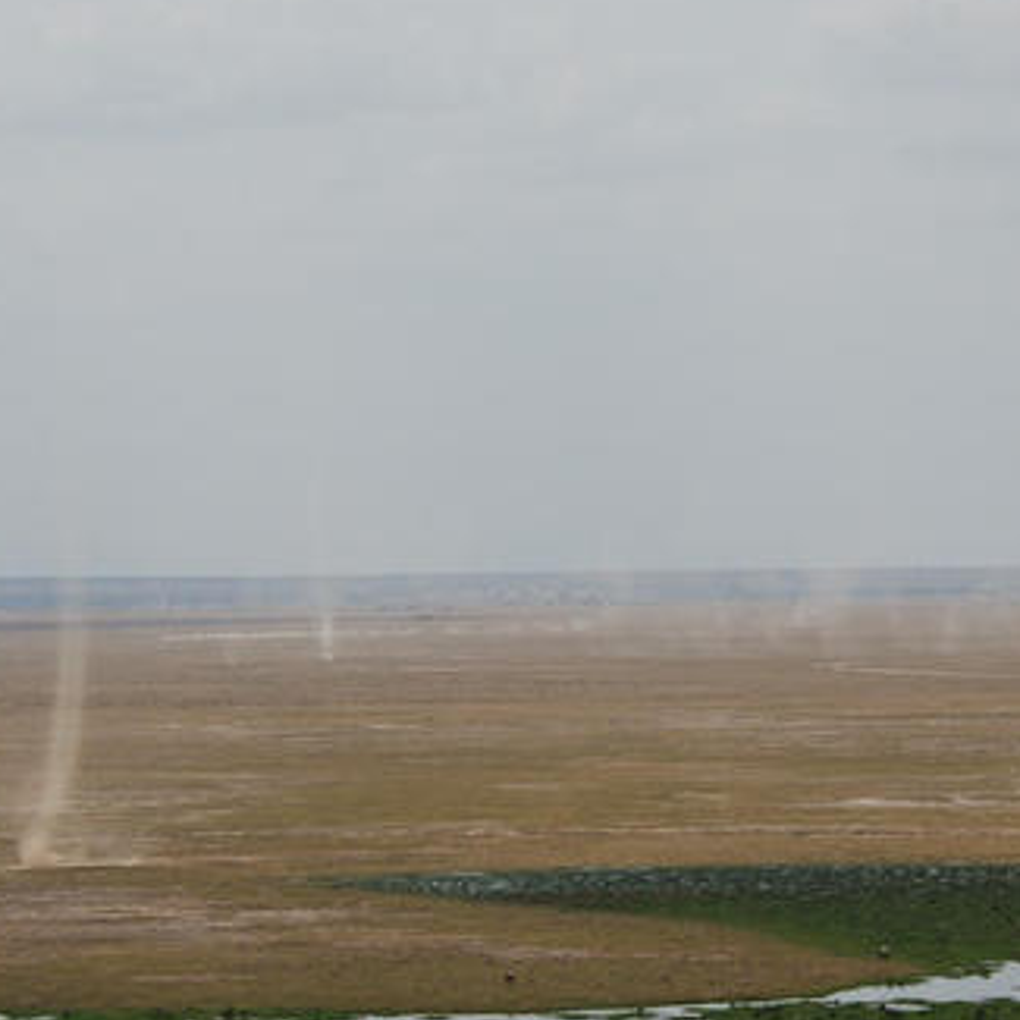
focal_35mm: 220
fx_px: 7334
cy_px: 712
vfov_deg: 7.9
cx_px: 678
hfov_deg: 8.0
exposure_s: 1/800
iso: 100
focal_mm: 80
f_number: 7.1
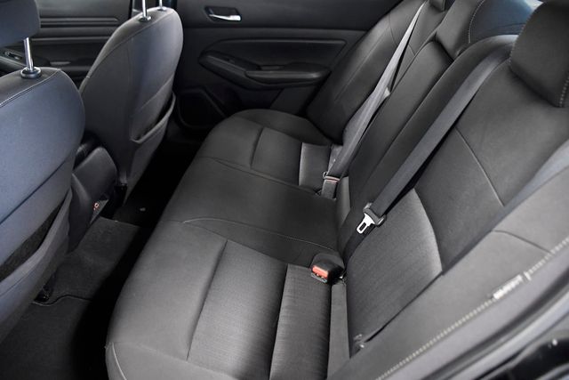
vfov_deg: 48.0
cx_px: 284
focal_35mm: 27
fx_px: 427
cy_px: 190
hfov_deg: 67.4
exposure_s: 1/80
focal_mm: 18
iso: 2500
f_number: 3.5
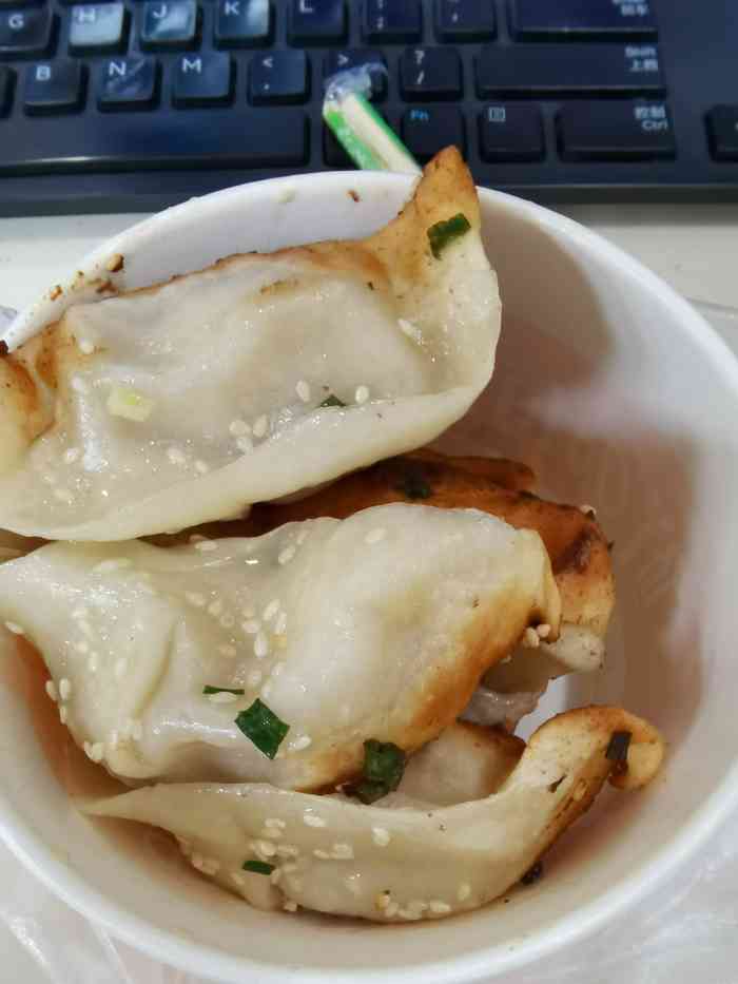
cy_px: 492
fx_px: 739
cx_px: 369
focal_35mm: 26
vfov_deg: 67.3
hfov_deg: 53.1
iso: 400
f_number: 2.2
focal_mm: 2.26
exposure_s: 1/33.3
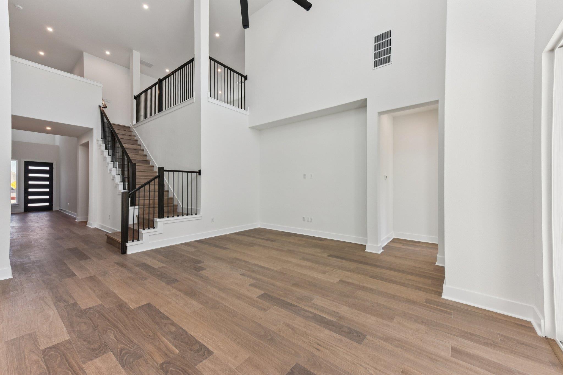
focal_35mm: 14
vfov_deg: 81.2
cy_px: 188
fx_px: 219
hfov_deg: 104.2
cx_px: 282
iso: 400
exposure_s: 1/100
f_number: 8
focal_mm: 14
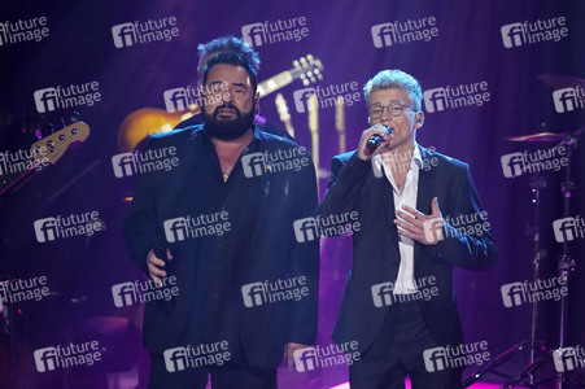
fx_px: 6739
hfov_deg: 5.0
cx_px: 292
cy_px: 194
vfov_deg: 3.3
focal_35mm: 415
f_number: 6.3
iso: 4000
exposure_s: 1/320
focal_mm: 415
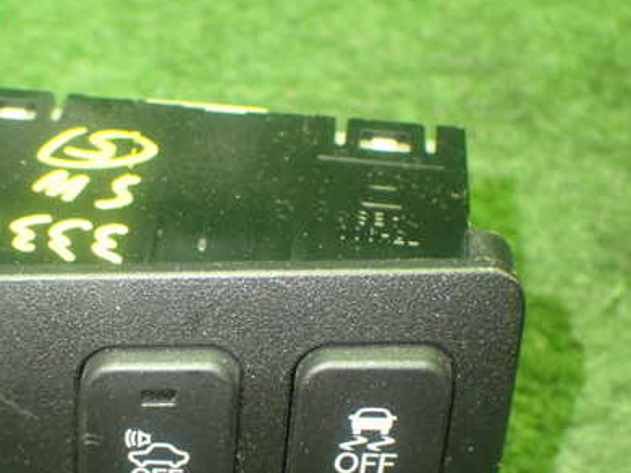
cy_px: 353
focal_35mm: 77
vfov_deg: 19.0
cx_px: 186
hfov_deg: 25.2
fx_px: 1403
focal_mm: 9.01
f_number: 3.2
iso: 800
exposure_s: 1/13
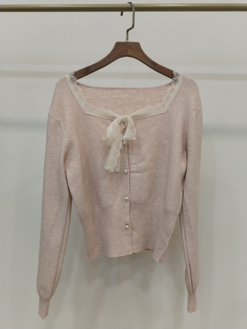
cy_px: 164
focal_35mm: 29
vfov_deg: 61.7
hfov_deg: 48.2
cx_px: 124
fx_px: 276
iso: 215
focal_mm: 4.75
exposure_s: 1/60
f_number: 1.8
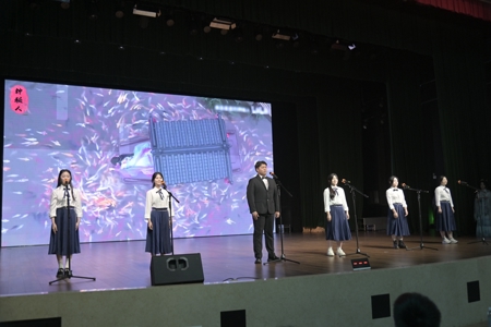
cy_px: 164
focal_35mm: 32
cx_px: 246
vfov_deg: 41.1
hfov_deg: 58.7
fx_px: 436
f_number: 4
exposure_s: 1/30
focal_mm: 32
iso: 900
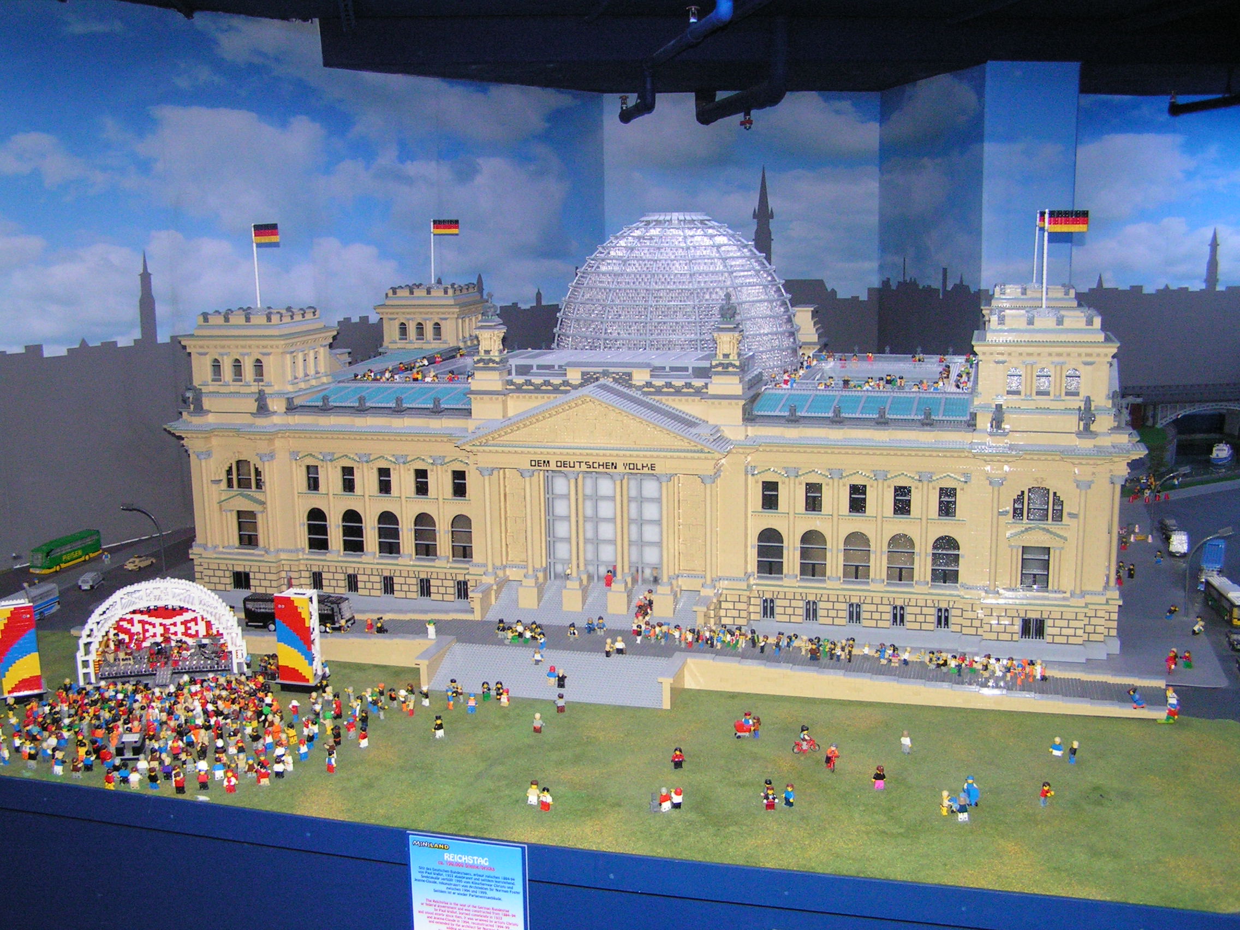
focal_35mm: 38
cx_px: 620
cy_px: 465
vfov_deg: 37.7
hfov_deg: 49.0
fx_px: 1361
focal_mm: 6.3
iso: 200
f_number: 2.8
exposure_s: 1/40
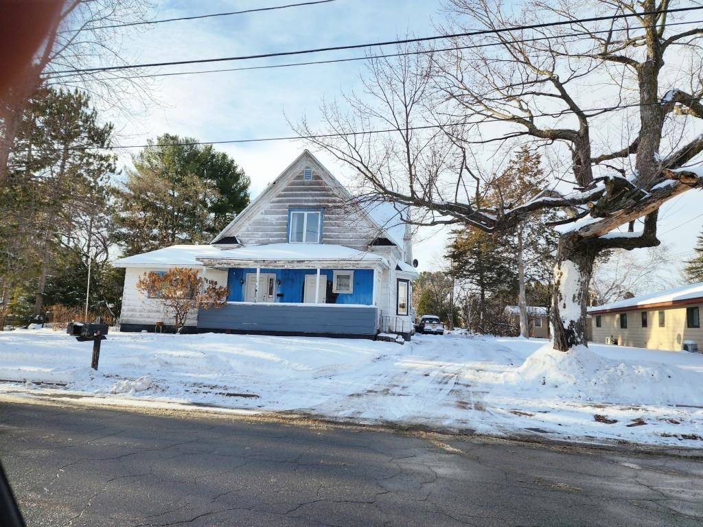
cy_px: 264
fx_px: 467
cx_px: 352
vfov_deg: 58.9
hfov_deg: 73.9
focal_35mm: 23
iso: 12
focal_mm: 6.4
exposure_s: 1/711
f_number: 1.8
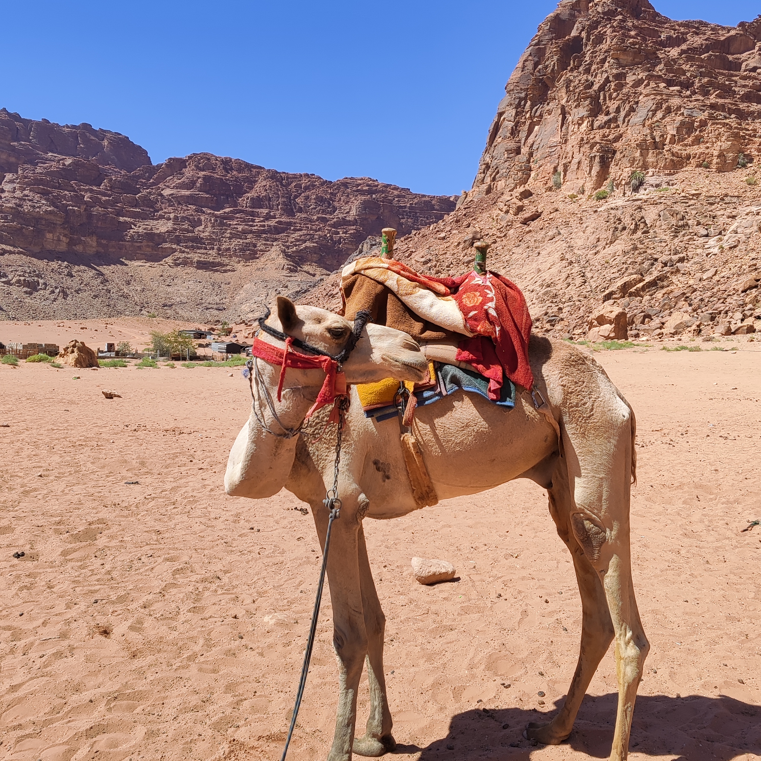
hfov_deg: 57.3
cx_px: 386
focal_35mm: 28
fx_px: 696
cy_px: 379
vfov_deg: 57.3
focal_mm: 5.4
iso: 50
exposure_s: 1/2805
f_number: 1.8
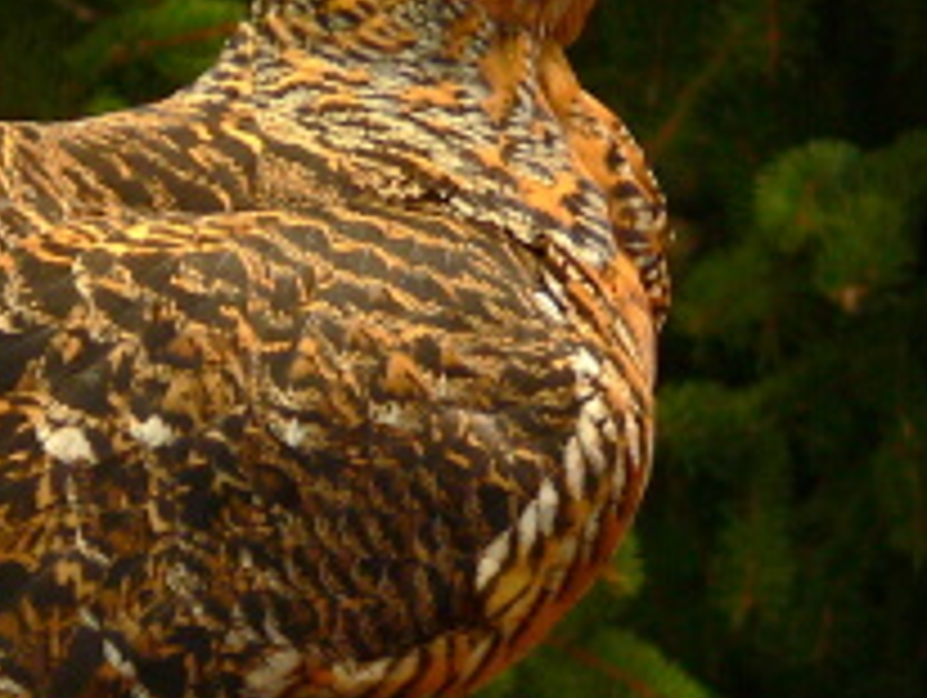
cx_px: 4
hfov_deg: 3.4
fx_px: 15711
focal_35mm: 586
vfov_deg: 2.5
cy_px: 387
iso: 80
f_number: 3.6
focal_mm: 41.9
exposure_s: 1/100
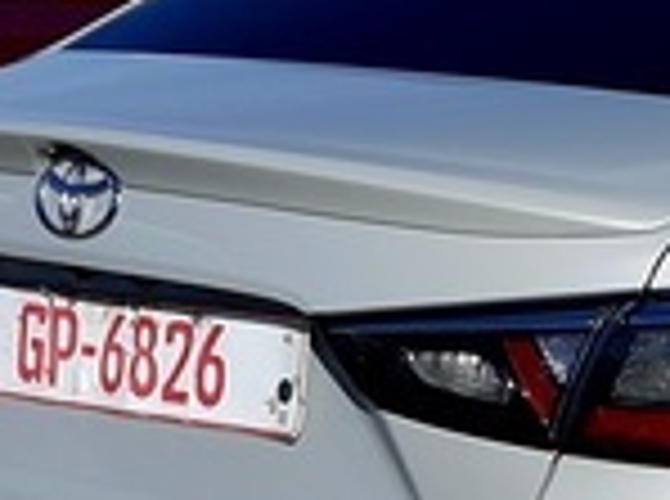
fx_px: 2703
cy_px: 698
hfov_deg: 13.7
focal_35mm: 140
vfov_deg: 10.3
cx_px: 818
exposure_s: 1/5000
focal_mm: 4.32
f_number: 1.7
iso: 50
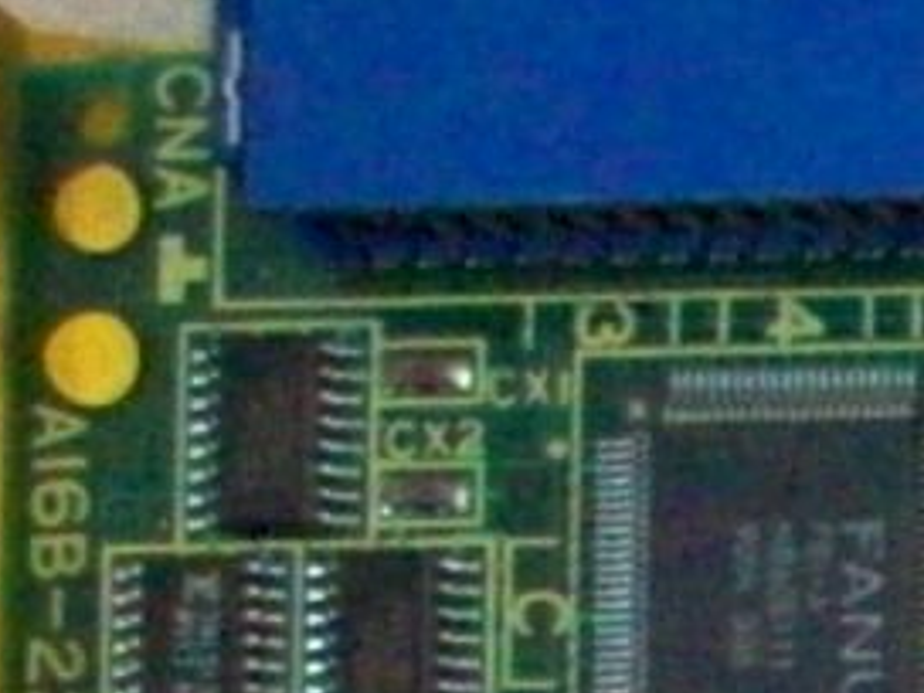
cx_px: 2938
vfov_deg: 5.5
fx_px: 6833
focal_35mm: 256
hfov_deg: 6.8
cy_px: 1953
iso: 500
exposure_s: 1/64
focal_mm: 5.7
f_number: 2.8
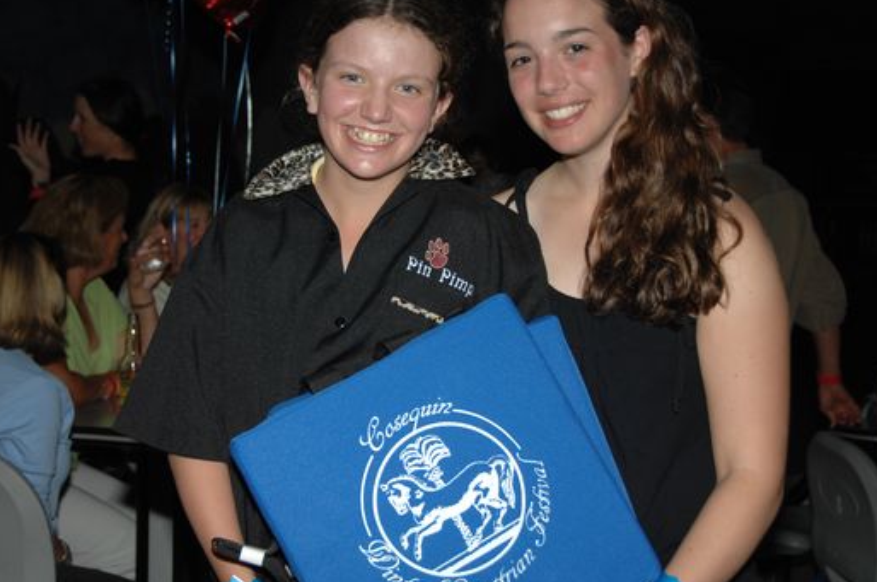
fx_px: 1727
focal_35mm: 71
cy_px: 269
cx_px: 421
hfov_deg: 28.5
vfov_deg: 19.1
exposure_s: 1/125
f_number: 4.2
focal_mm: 38
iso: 200
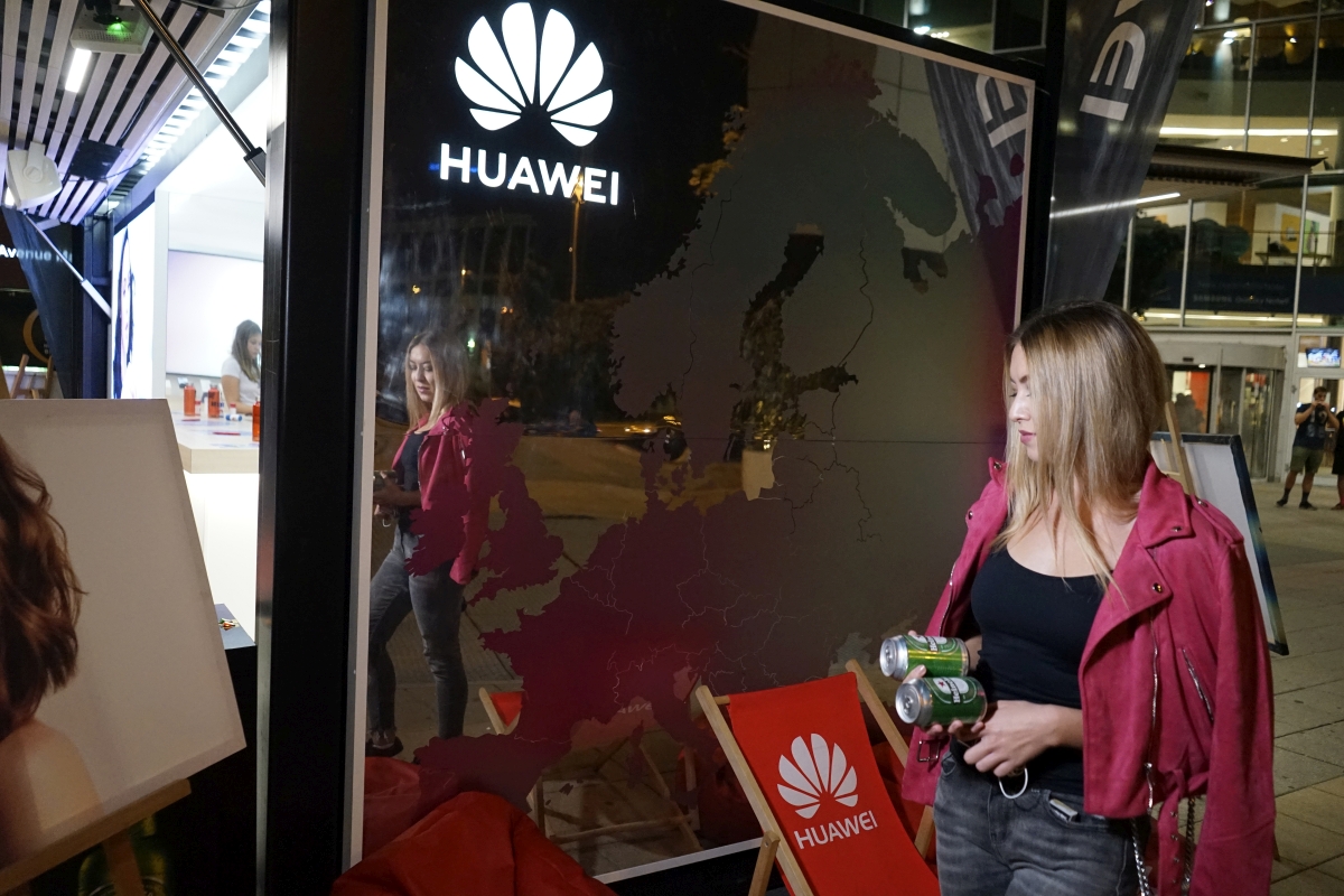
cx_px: 672
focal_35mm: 28
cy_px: 448
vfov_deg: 46.4
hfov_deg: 65.5
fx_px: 1045
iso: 5000
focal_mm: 28
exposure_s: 1/160
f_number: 3.5
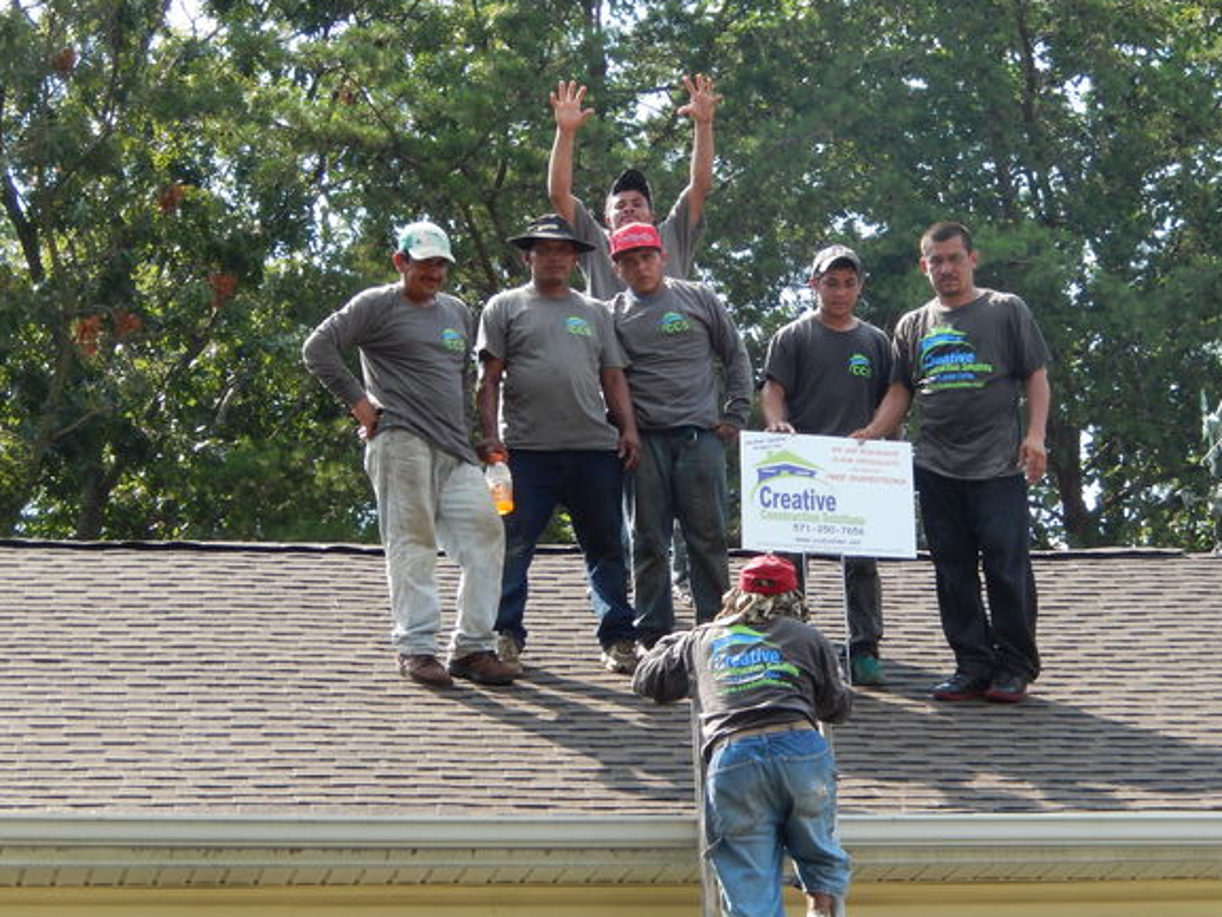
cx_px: 756
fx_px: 5155
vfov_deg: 10.2
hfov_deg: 13.5
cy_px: 455
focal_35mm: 146
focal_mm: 21
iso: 180
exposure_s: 1/250
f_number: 5.5
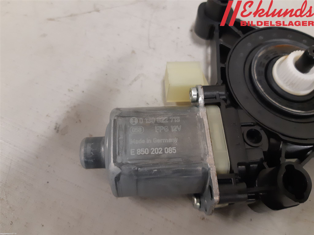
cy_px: 118
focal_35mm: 26
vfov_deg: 53.1
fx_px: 236
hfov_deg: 67.3
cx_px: 157
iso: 250
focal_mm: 3.93
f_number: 1.7
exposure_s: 1/50
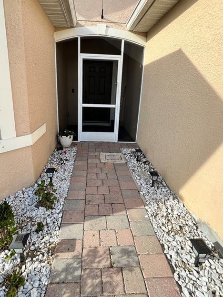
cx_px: 101
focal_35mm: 16
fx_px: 137
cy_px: 121
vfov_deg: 93.5
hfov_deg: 77.9
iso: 32
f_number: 1.8
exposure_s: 1/214
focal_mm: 1.57
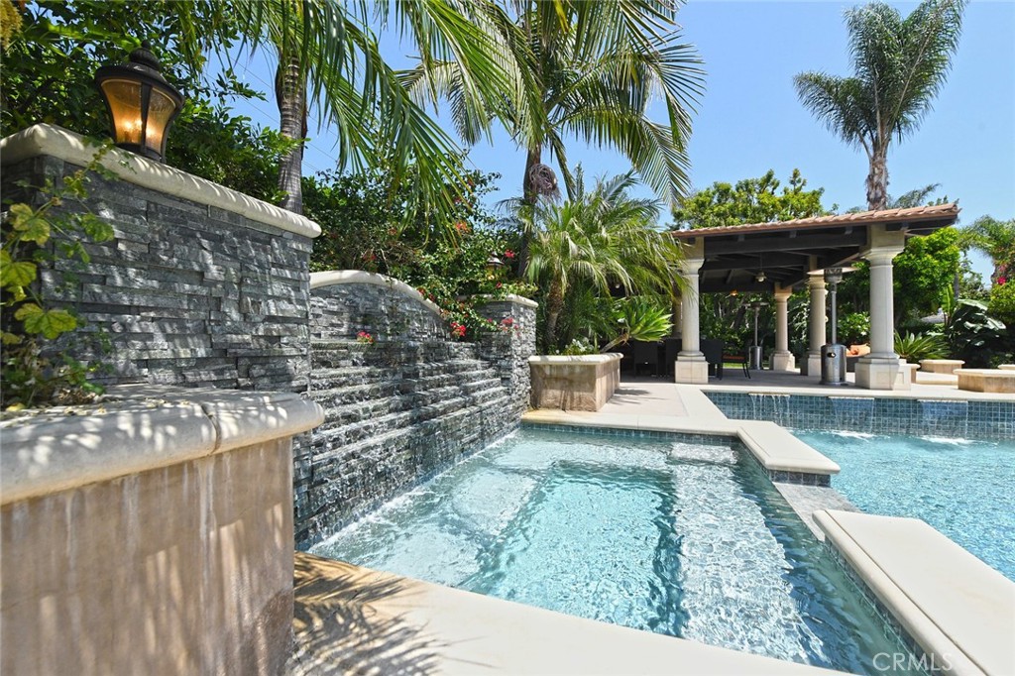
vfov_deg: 81.2
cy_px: 338
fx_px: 395
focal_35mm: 14
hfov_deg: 104.3
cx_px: 508
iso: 2000
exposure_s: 1/3200
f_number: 8
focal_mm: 14
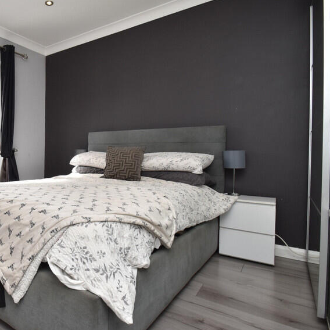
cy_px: 145
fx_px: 248
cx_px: 61
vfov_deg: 67.0
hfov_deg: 61.1
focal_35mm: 23
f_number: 9
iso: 400
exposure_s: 1/125
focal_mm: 10
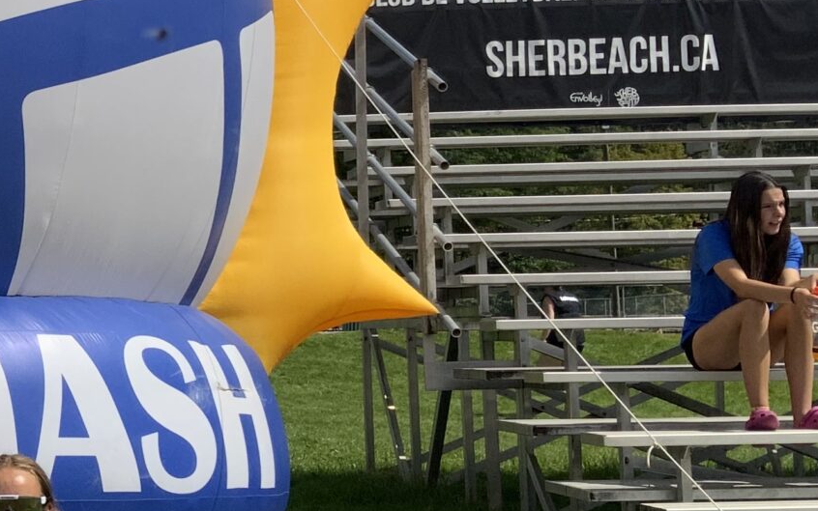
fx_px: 2074
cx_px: -282
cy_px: 257
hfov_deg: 20.2
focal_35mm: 93
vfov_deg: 14.1
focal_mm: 3
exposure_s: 1/3322
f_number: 1.8
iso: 20
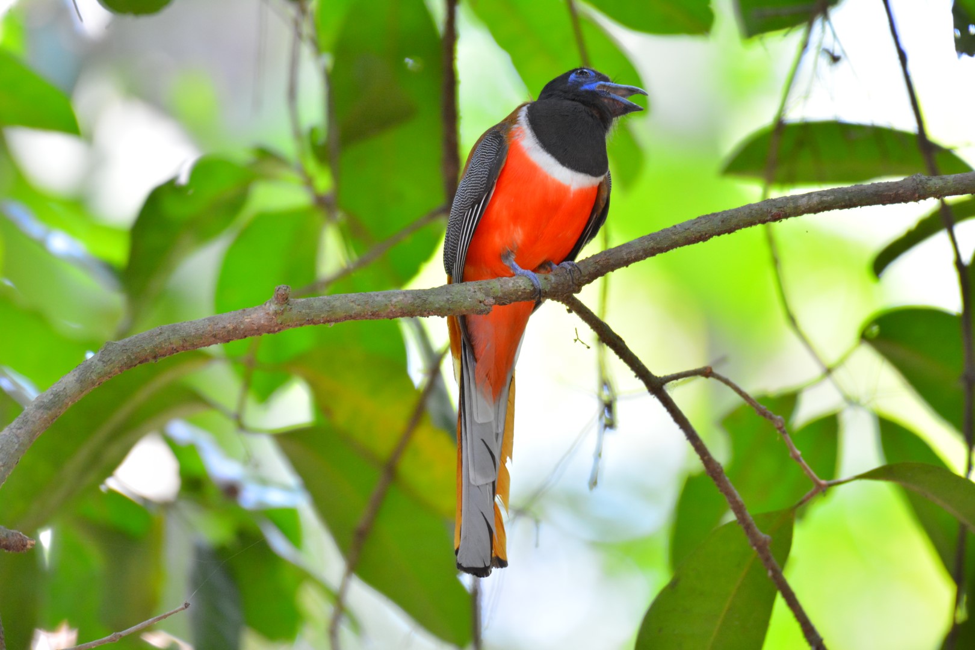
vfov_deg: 1.8
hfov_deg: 2.7
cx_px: 488
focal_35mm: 750
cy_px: 325
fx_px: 20311
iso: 1000
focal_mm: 500
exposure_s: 1/60
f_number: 5.6
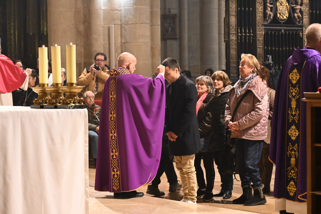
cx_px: 160
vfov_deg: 12.9
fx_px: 950
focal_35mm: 106
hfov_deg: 19.2
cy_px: 107
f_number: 4.8
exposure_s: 1/50
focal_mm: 71
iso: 3200
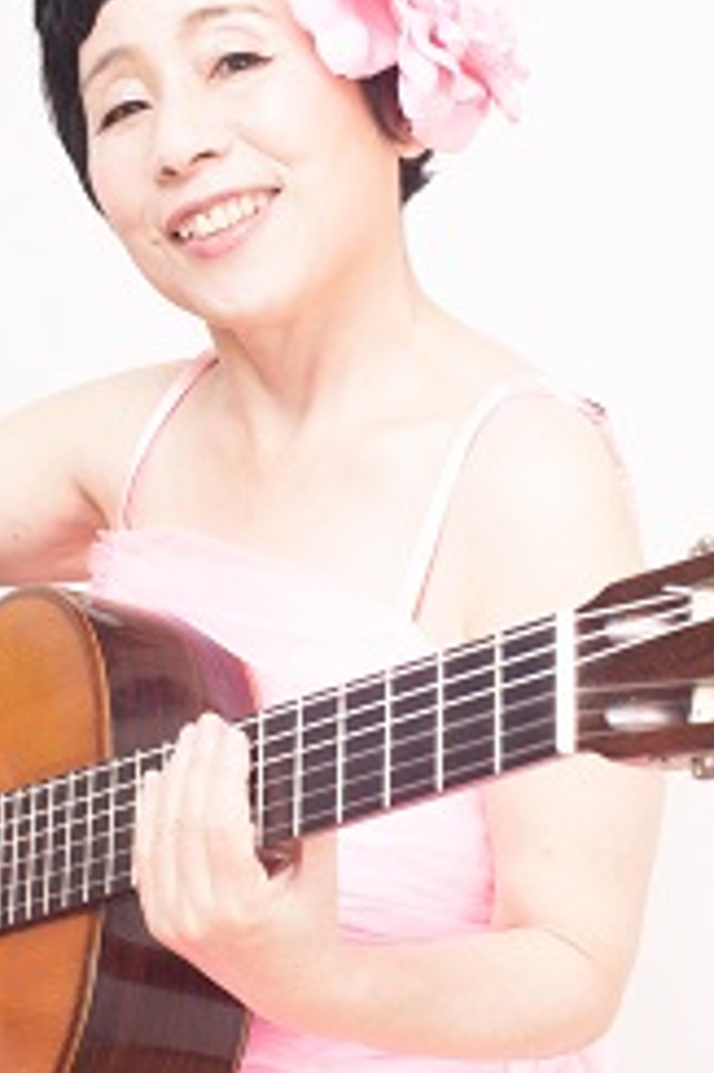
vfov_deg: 22.2
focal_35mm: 92
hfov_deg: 14.8
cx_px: 355
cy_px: 578
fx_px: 2741
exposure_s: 1/200
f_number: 11
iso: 200
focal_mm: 50
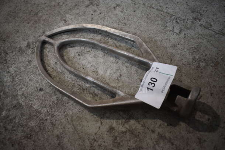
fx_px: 188
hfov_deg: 61.9
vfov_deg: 43.7
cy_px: 75
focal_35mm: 30
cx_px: 112
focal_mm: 20
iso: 1000
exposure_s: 1/125
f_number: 3.5
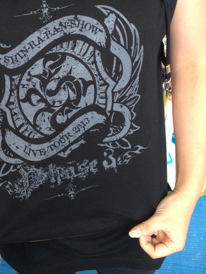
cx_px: 72
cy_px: 91
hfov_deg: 29.0
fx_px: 397
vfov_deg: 37.8
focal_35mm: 50
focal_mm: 4.28
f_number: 2.4
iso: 50
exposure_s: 1/40
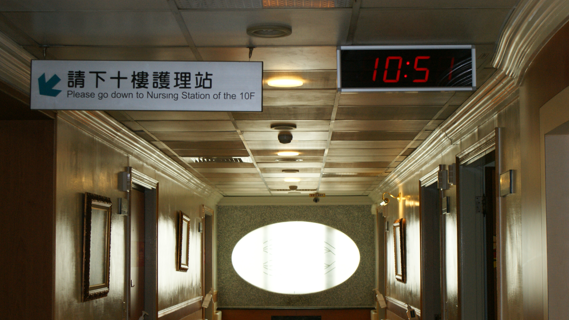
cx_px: 285
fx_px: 1079
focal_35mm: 72
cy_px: 189
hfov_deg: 29.5
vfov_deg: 16.9
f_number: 5.6
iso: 400
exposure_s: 1/80
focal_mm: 45
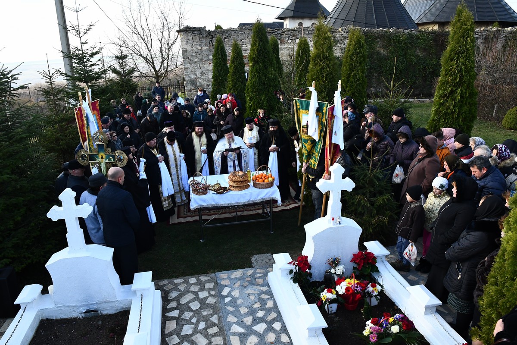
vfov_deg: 53.1
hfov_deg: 73.7
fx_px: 345
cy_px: 172
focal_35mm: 24
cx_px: 258
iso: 1250
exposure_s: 1/800
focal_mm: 16
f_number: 7.1
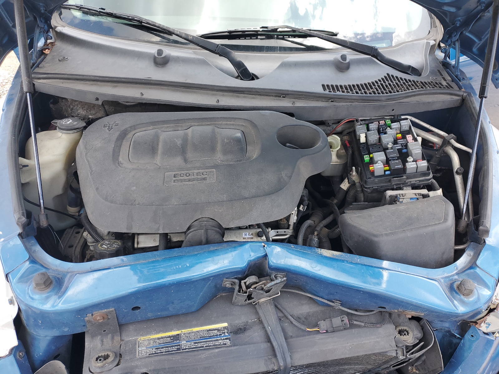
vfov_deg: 53.1
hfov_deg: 67.3
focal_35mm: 26
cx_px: 250
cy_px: 187
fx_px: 375
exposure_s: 1/286
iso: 50
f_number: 1.5
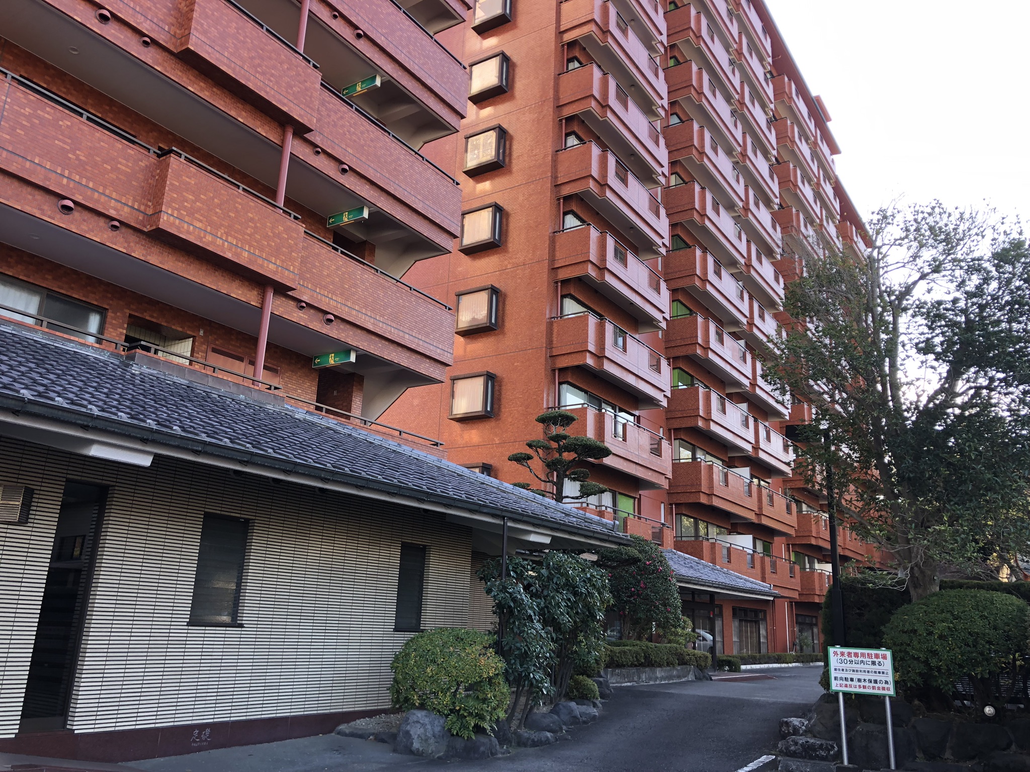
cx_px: 515
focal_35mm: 28
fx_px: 833
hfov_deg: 63.4
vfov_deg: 49.7
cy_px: 386
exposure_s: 1/120
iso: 25
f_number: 1.8
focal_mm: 3.99
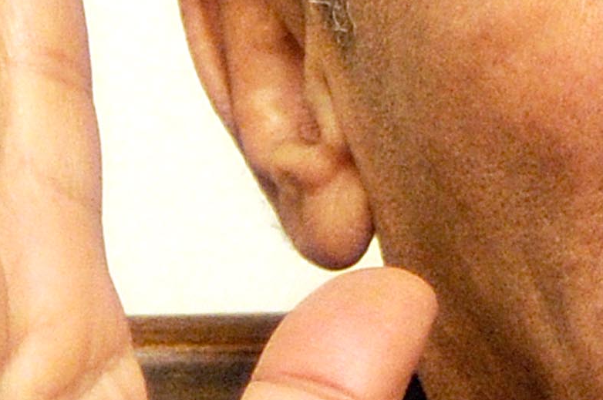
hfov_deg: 3.6
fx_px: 9634
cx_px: 1121
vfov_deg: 2.4
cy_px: 202
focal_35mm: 576
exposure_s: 1/160
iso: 500
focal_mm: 70
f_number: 4.5
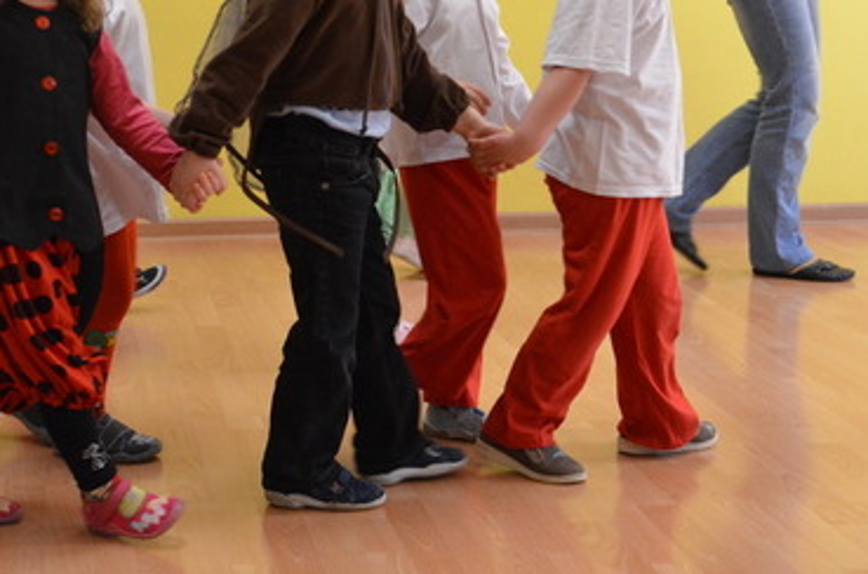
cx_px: 186
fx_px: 1804
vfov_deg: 17.8
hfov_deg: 26.6
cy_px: 45
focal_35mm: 75
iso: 1600
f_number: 5
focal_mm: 26
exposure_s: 1/100
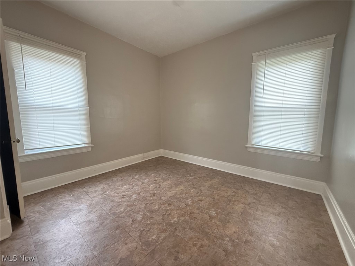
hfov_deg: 102.1
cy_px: 133
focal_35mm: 14
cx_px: 178
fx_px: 144
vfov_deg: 85.7
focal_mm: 2.22
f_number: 2.2
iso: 640
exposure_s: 1/120
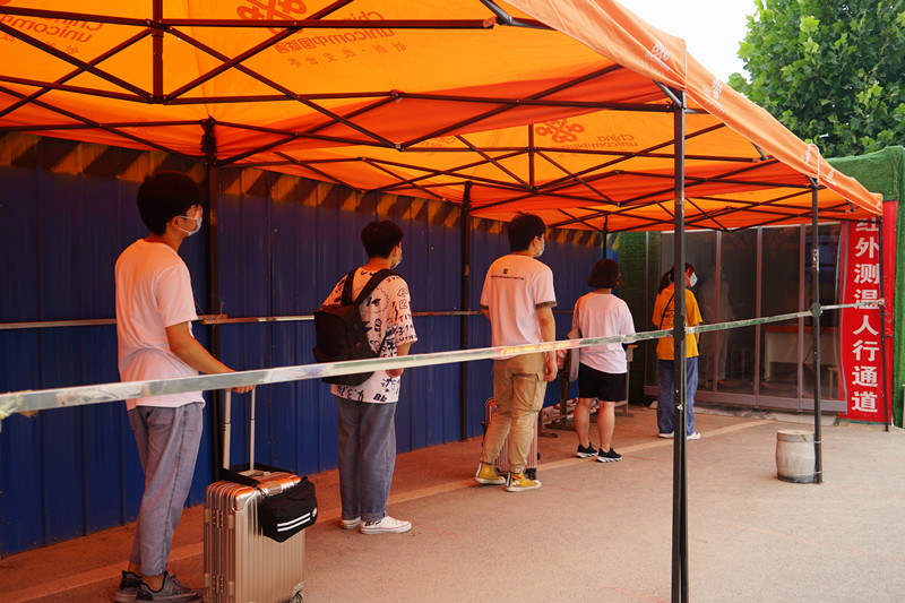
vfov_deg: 41.1
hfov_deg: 58.7
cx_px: 452
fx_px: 804
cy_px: 302
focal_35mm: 32
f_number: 6.3
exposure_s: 1/100
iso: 100
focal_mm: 32
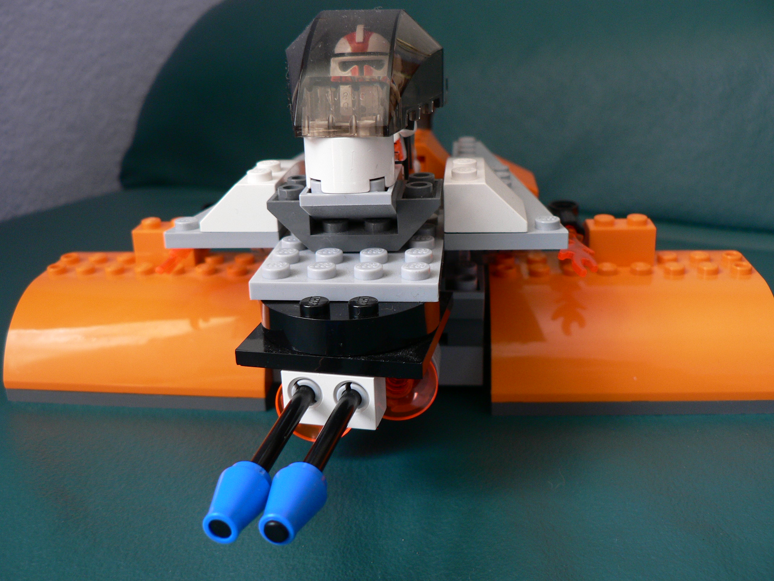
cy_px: 290
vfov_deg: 39.7
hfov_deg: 51.4
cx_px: 387
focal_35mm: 36
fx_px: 805
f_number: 2.8
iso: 100
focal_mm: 6
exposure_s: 1/25
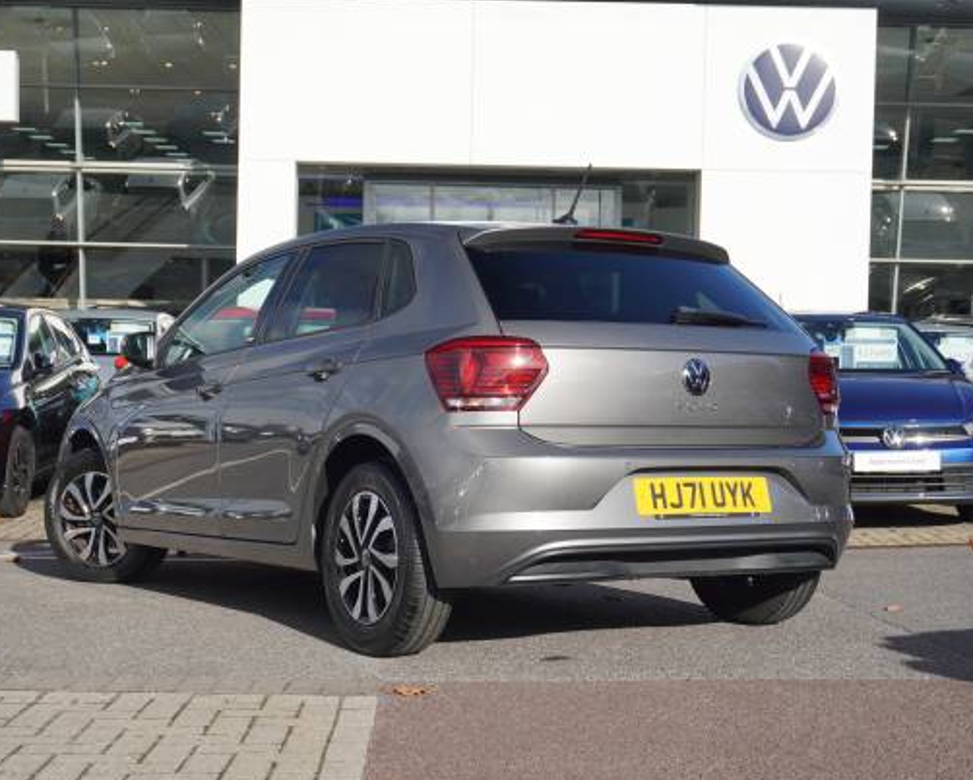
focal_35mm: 56
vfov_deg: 27.3
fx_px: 1602
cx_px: 469
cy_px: 378
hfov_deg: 33.8
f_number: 6.3
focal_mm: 31
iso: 100
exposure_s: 1/250
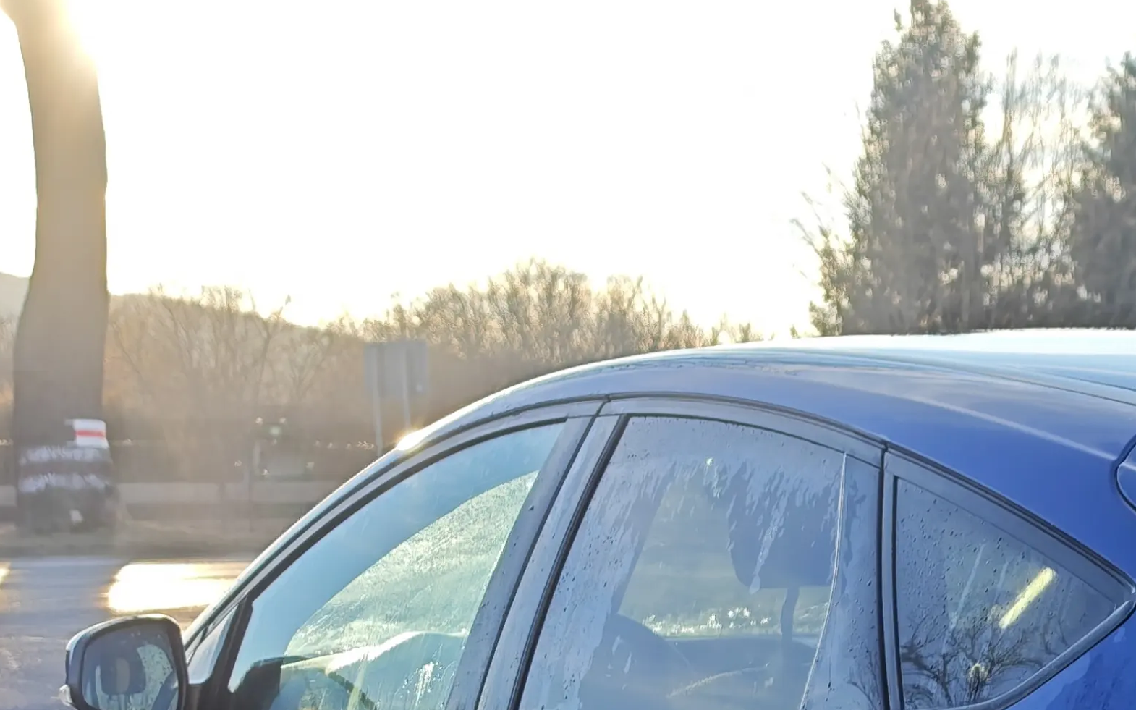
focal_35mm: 118
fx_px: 3653
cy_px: 1013
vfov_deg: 10.8
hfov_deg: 17.2
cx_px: 1192
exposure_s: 1/594
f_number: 2
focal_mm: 8.72
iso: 50
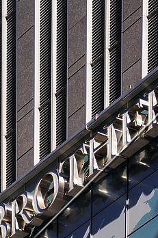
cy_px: 260
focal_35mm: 349
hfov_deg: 3.9
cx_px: 14
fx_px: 2304
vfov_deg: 5.9
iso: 200
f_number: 9
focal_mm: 90
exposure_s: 1/400
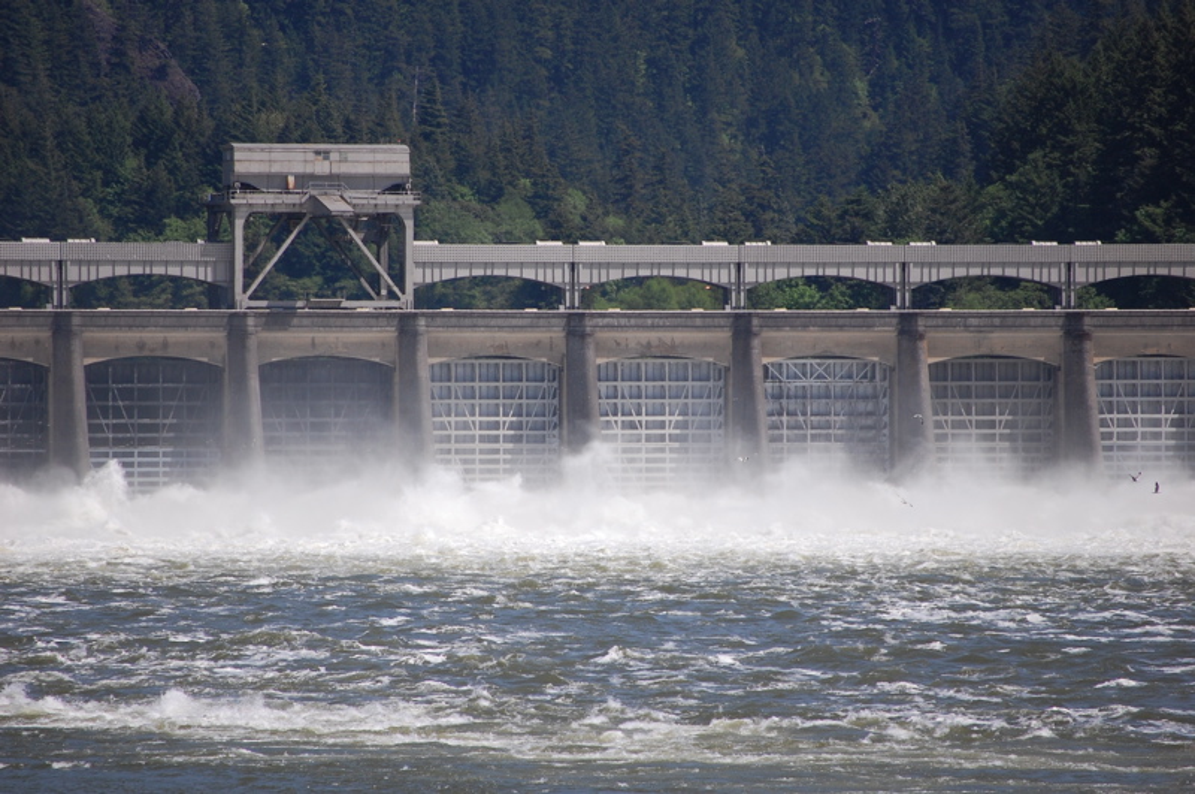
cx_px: 598
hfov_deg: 6.9
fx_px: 9944
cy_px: 397
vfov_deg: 4.6
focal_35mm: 300
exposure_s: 1/1600
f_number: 5.6
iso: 400
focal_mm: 200
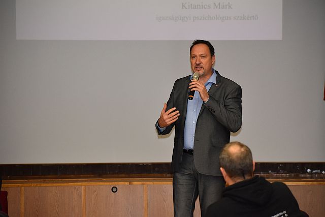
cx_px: 162
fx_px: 1761
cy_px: 108
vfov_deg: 7.0
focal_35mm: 195
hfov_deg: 10.5
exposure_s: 1/125
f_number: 4.8
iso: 1250
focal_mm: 130
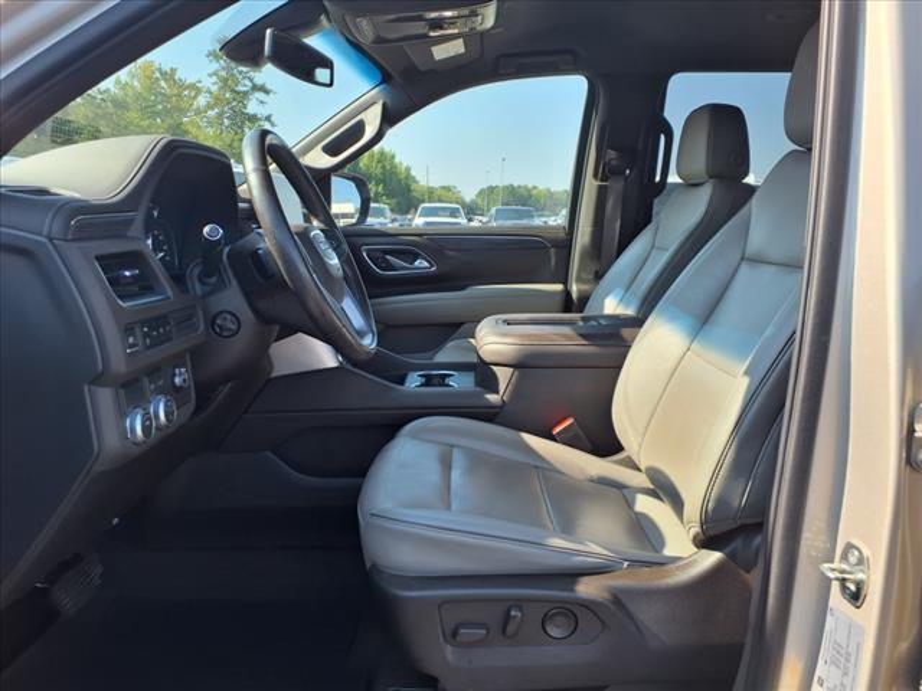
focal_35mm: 27
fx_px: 719
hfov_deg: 65.3
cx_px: 461
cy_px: 346
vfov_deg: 51.4
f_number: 1.9
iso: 40
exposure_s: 1/526
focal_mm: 3.58
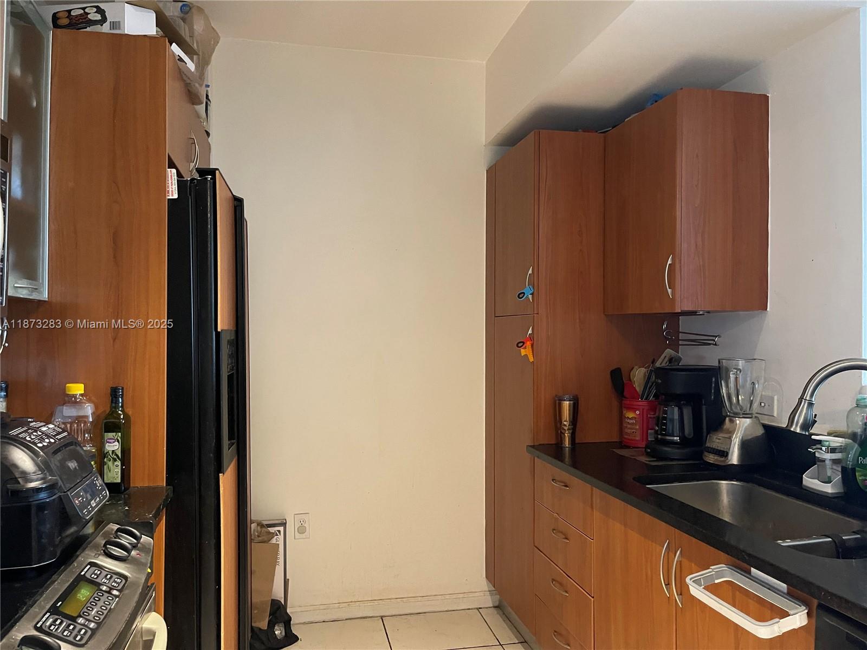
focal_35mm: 25
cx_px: 434
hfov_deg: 69.4
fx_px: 626
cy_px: 325
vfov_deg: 54.9
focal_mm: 5.1
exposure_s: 1/30
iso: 500
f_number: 1.6
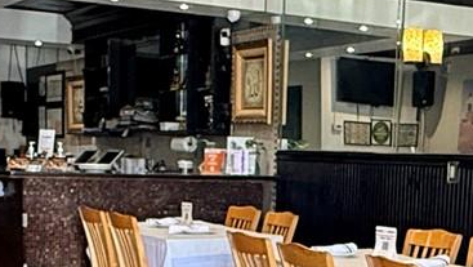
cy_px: 298
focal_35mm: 85
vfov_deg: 13.9
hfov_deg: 24.7
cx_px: 354
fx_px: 1067
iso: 320
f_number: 2.2
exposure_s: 1/120
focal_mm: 2.22
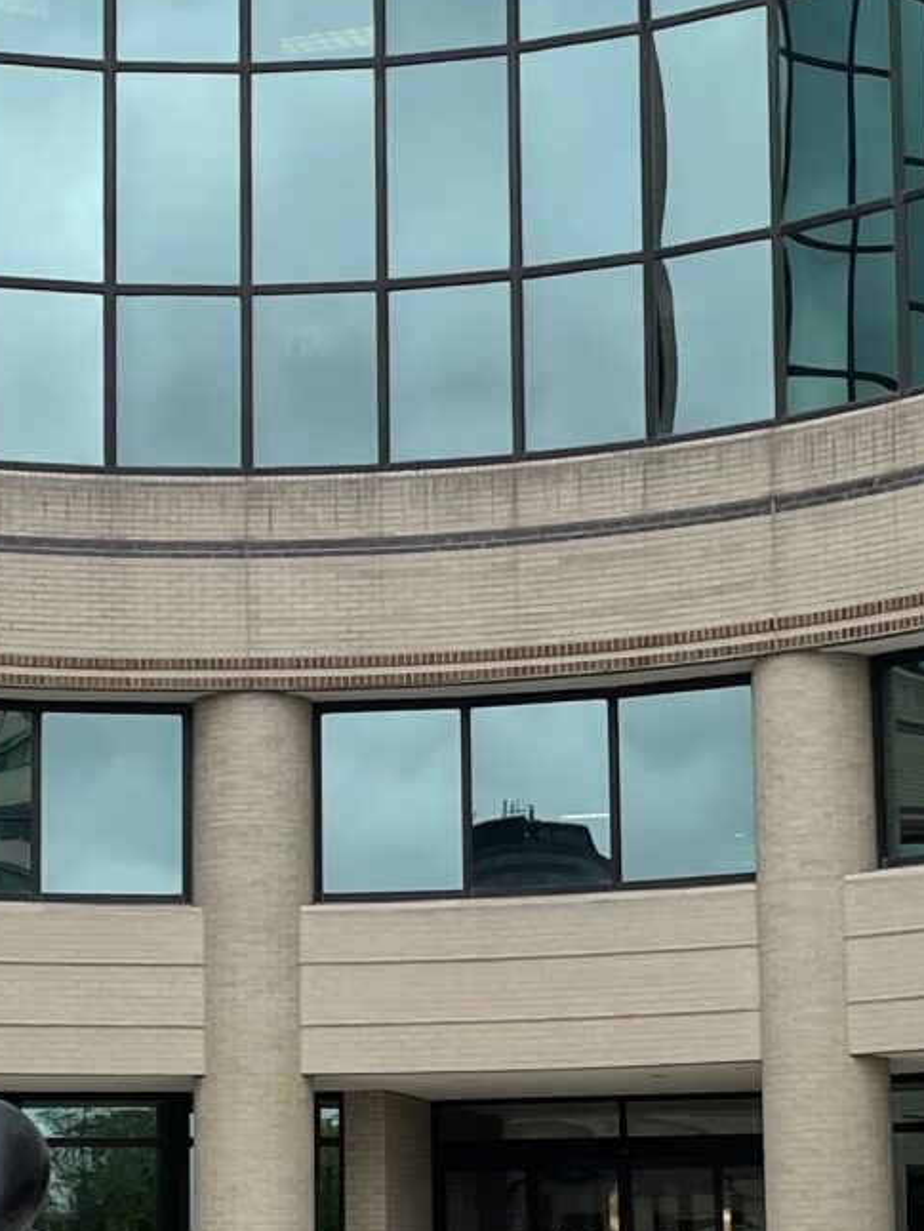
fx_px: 3663
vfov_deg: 19.0
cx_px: 217
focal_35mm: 103
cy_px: 798
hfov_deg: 14.3
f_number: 1.6
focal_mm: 4.2
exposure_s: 1/1171
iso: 32
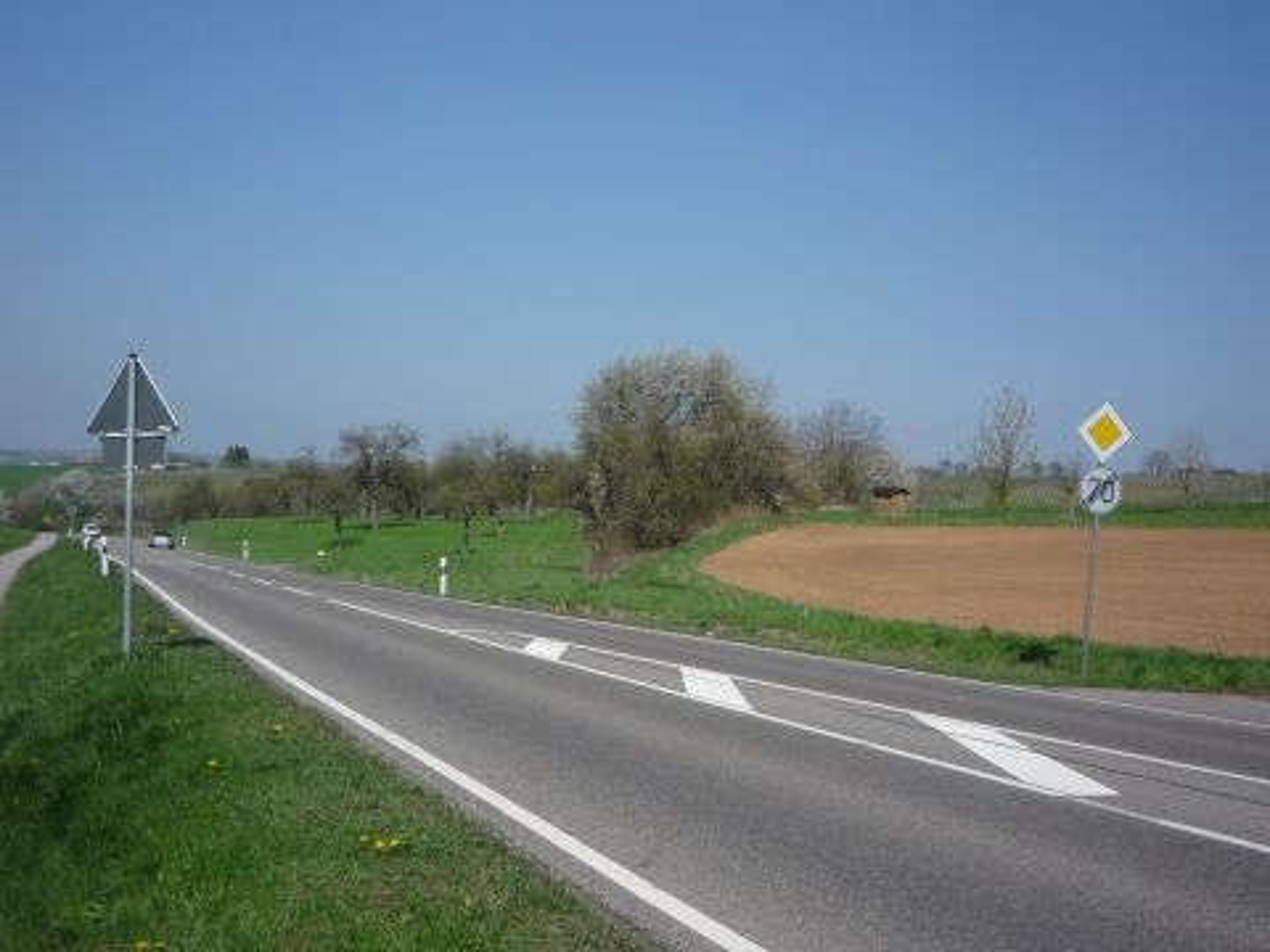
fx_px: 1468
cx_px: 635
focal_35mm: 40
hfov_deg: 46.8
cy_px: 476
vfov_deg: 36.0
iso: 100
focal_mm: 5.2
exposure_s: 1/500
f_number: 5.6
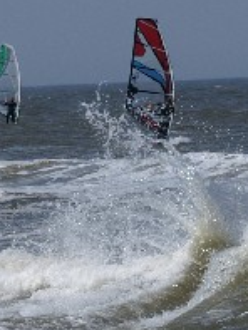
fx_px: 5849
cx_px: 372
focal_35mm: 613
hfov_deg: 2.4
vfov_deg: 3.2
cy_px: 114
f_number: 11
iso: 100
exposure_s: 1/400
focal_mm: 105
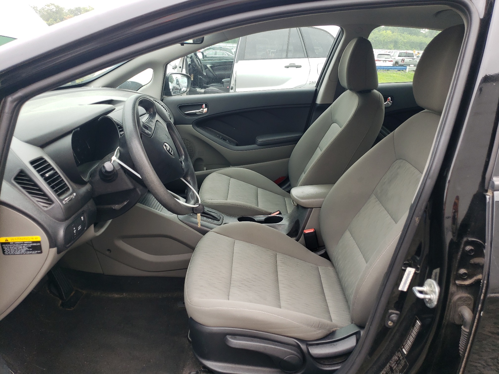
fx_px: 375
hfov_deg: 67.3
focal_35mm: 26
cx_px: 250
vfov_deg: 53.1
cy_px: 187
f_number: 1.5
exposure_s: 1/263
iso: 50
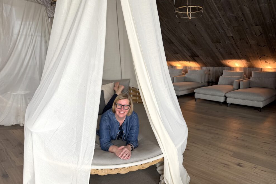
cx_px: 143
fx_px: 199
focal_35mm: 26
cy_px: 80
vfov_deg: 49.4
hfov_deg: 69.4
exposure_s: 1/121
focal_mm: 6.76
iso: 160
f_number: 1.78
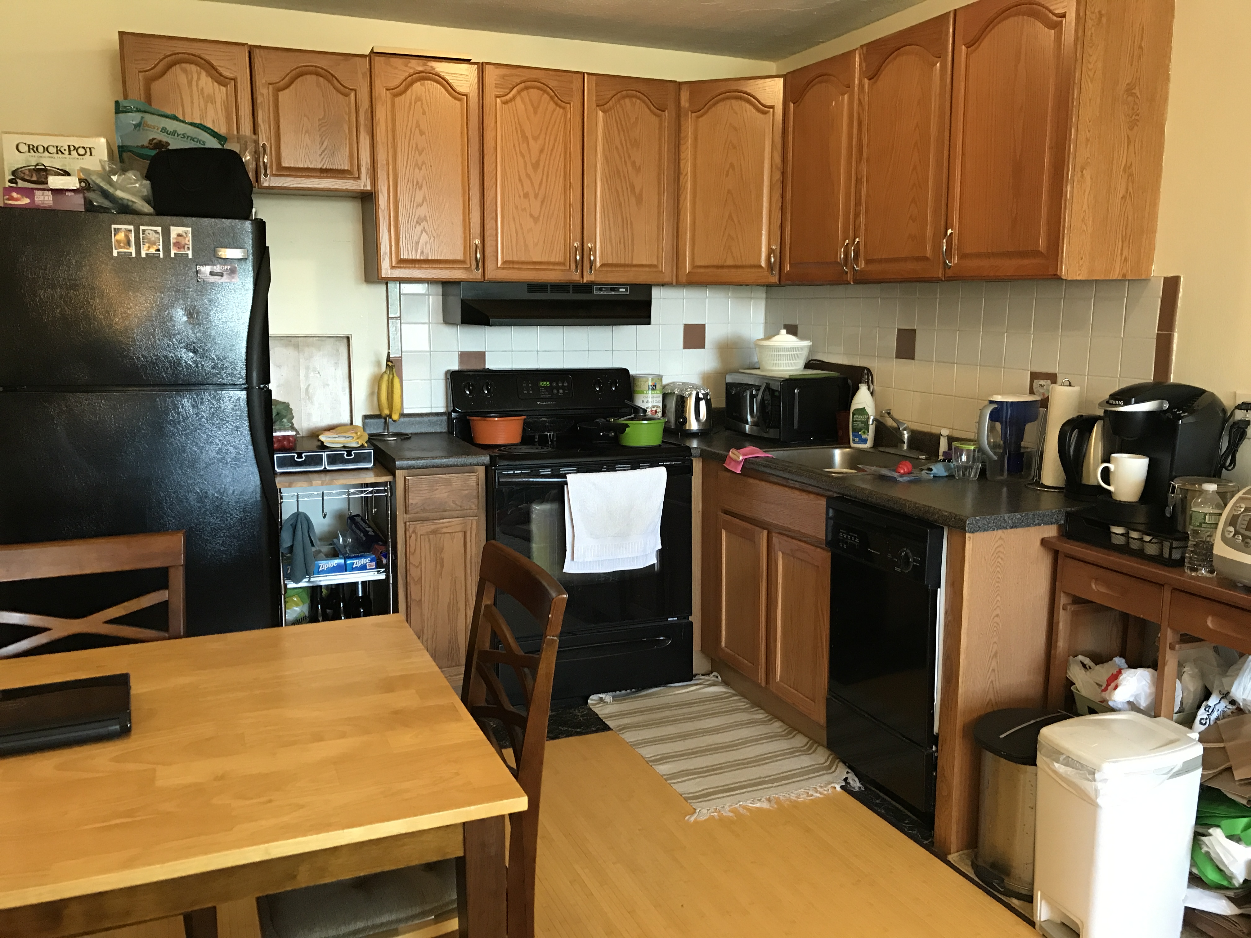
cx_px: 626
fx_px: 1012
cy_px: 469
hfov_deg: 63.4
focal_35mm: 28
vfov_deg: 49.7
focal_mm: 3.99
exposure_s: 1/15
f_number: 1.8
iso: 64
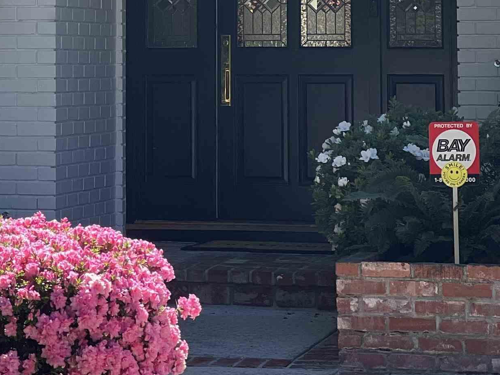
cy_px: -56
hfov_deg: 10.2
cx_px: 64
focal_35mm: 193
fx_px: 2787
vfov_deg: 7.6
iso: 25
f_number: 2.8
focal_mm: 9
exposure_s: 1/271
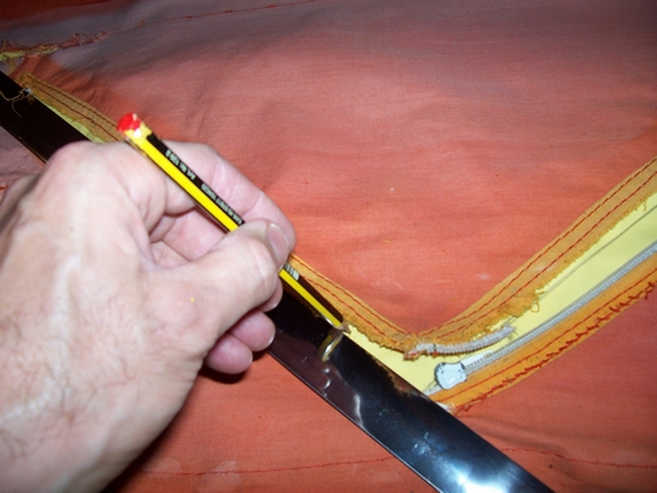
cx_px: 328
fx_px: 645
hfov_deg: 54.0
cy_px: 246
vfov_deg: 41.8
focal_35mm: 34
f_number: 2.7
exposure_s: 1/64
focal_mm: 5.6
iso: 80
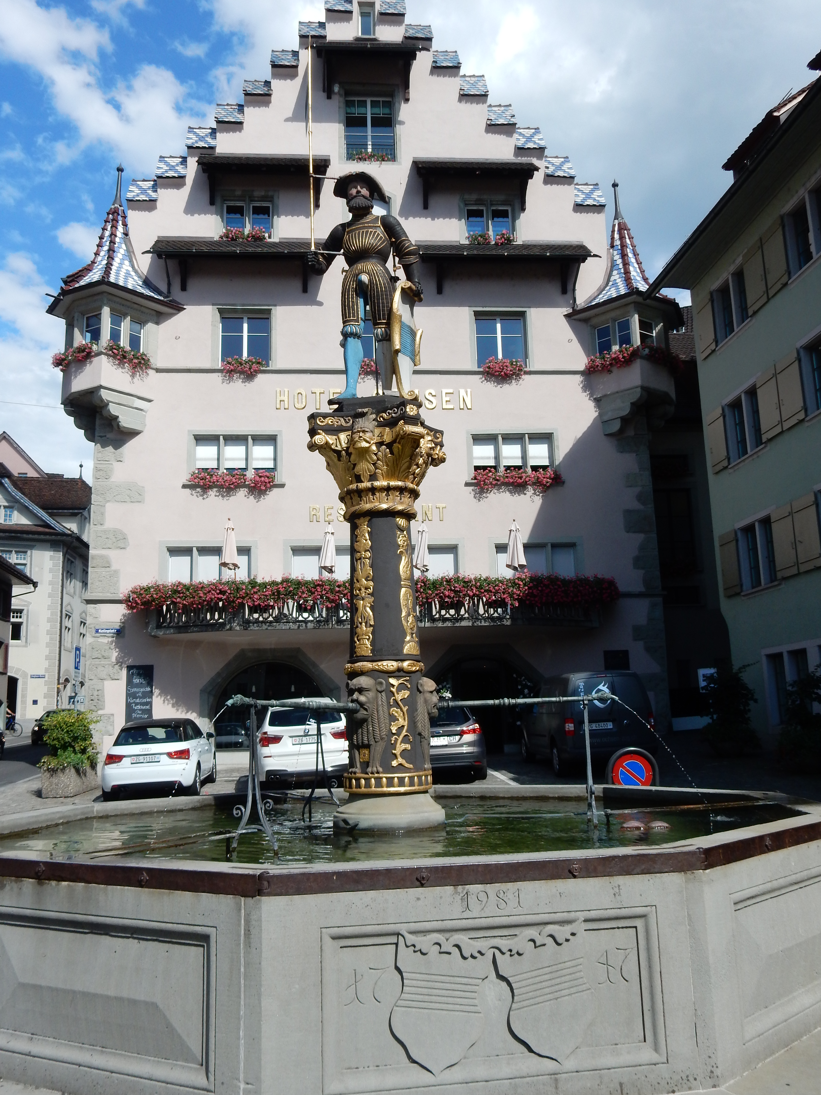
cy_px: 548
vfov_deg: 60.0
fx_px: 949
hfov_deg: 46.8
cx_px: 410
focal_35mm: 30
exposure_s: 1/1000
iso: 125
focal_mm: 5.4
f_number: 4
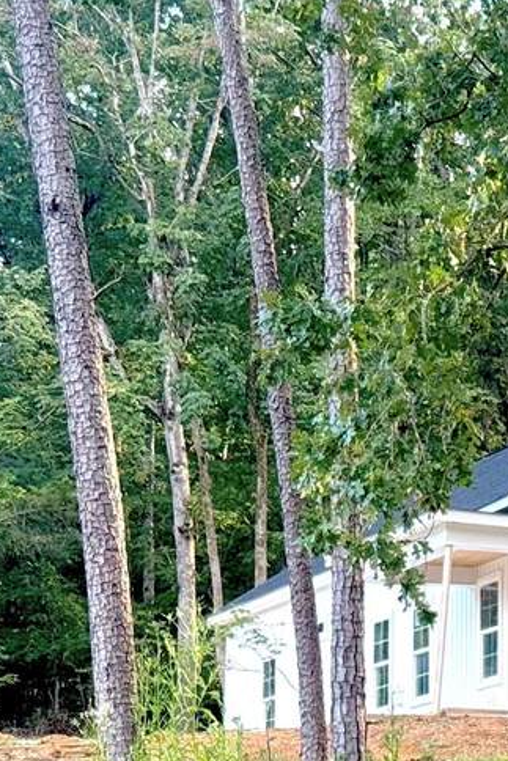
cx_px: 945
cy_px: 626
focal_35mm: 132
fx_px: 2792
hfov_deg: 9.8
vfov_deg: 15.4
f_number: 1.78
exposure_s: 1/213
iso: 64
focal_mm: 6.76
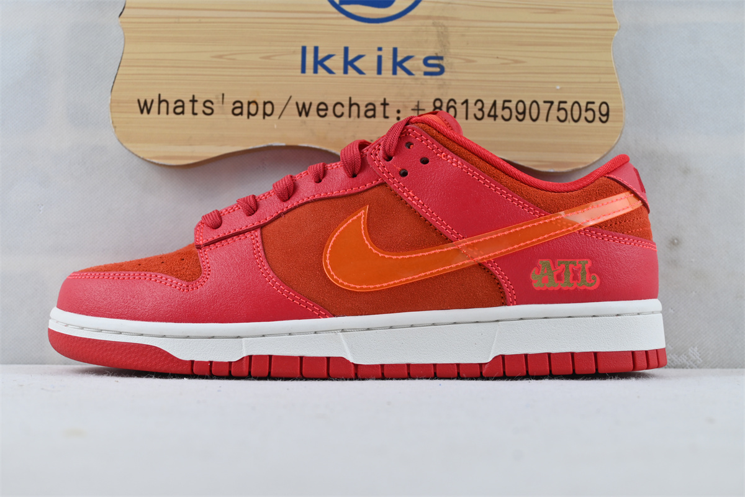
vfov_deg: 25.8
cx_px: 372
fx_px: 1086
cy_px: 248
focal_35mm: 52
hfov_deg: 37.9
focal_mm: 35
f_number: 5.3
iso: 100
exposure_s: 1/50
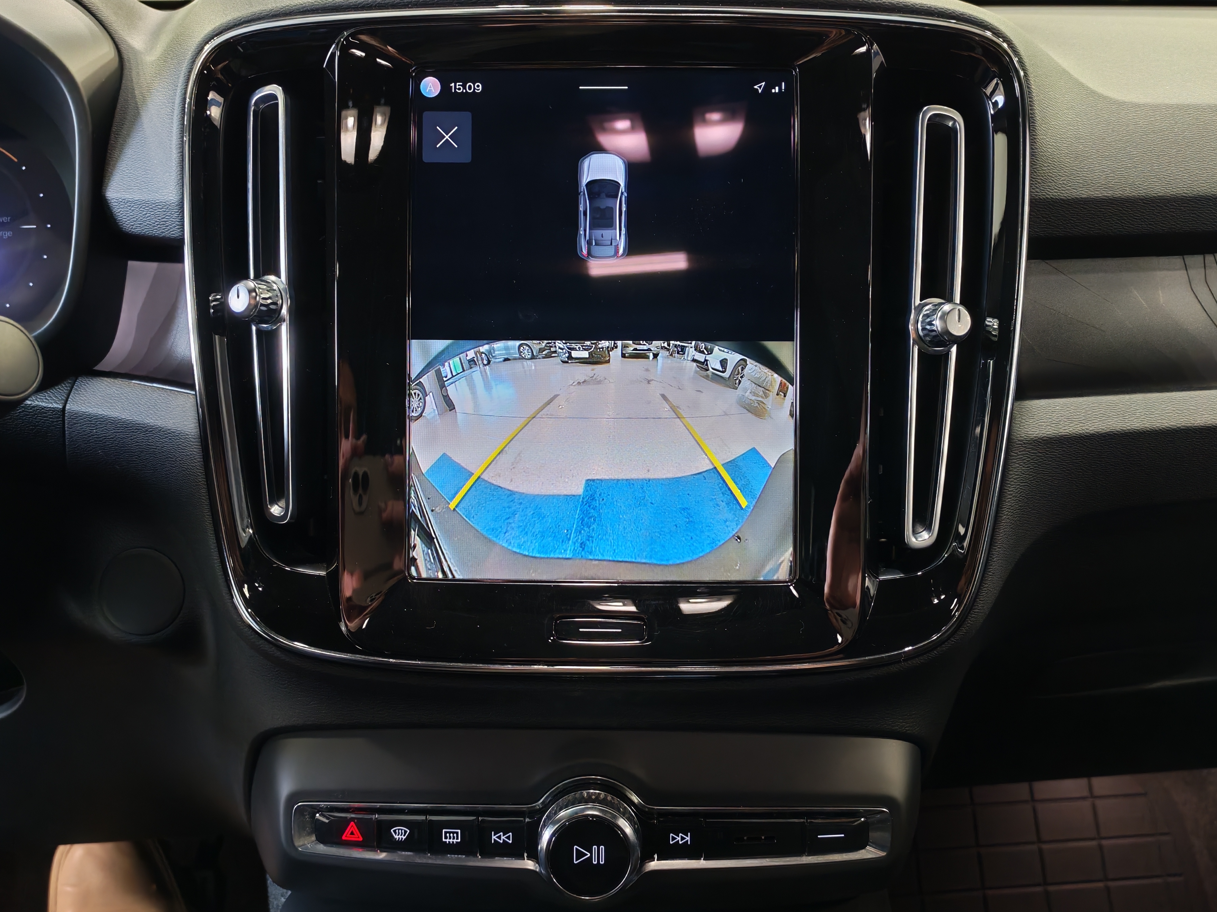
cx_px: 608
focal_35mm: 33
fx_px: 1160
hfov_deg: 55.4
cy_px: 456
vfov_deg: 42.9
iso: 753
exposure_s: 1/50
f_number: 1.9
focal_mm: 6.12
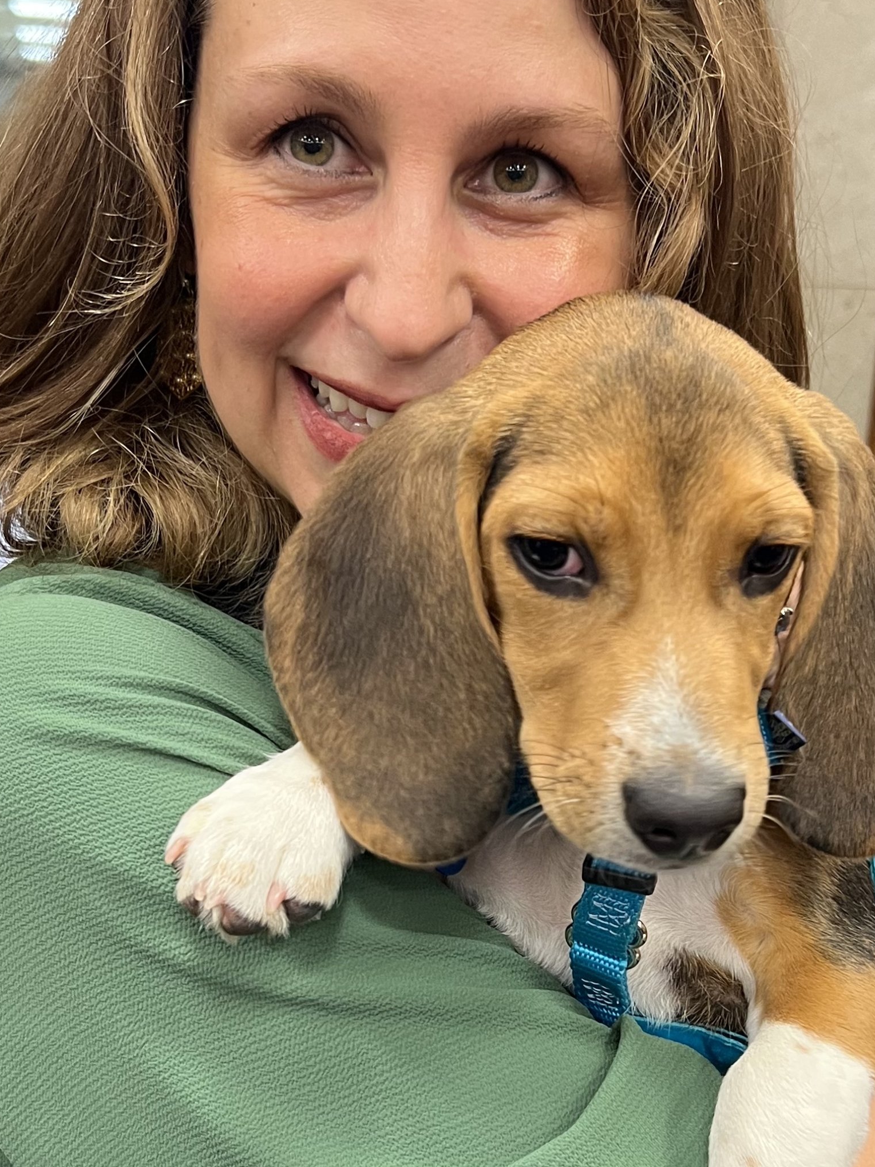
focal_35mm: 51
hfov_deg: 28.5
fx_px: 1719
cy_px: 775
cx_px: 503
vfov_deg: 37.1
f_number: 1.5
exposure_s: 1/55
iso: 200
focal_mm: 5.7
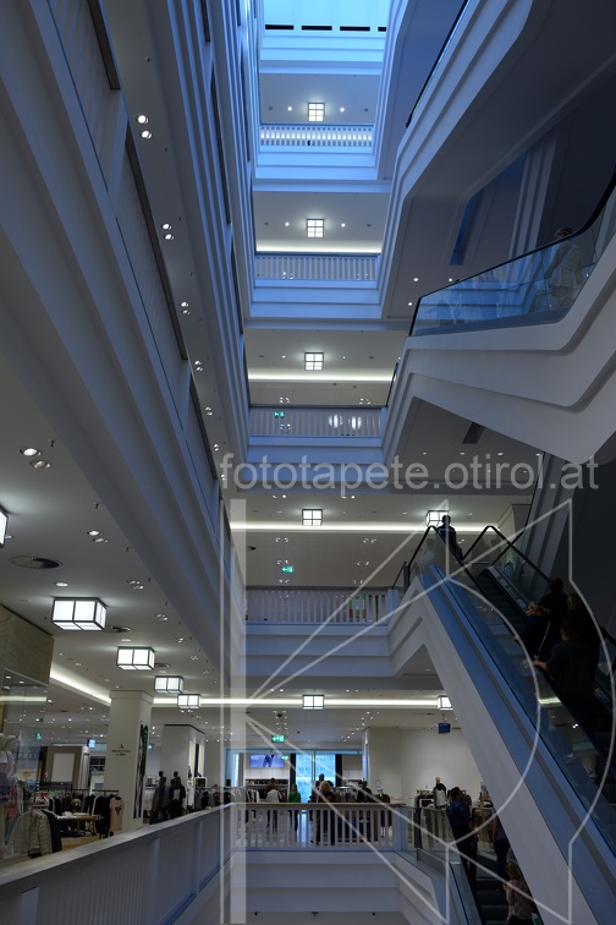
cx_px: 308
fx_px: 821
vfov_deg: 58.7
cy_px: 462
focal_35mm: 32
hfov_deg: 41.1
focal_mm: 32
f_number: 5
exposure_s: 1/100
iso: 250
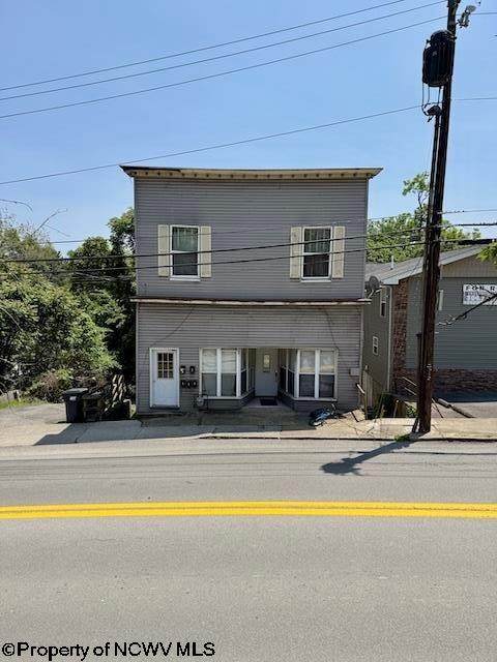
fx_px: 459
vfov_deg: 71.6
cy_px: 331
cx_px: 248
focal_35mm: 24
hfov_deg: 56.8
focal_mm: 6.76
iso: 80
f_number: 1.78
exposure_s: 1/5714
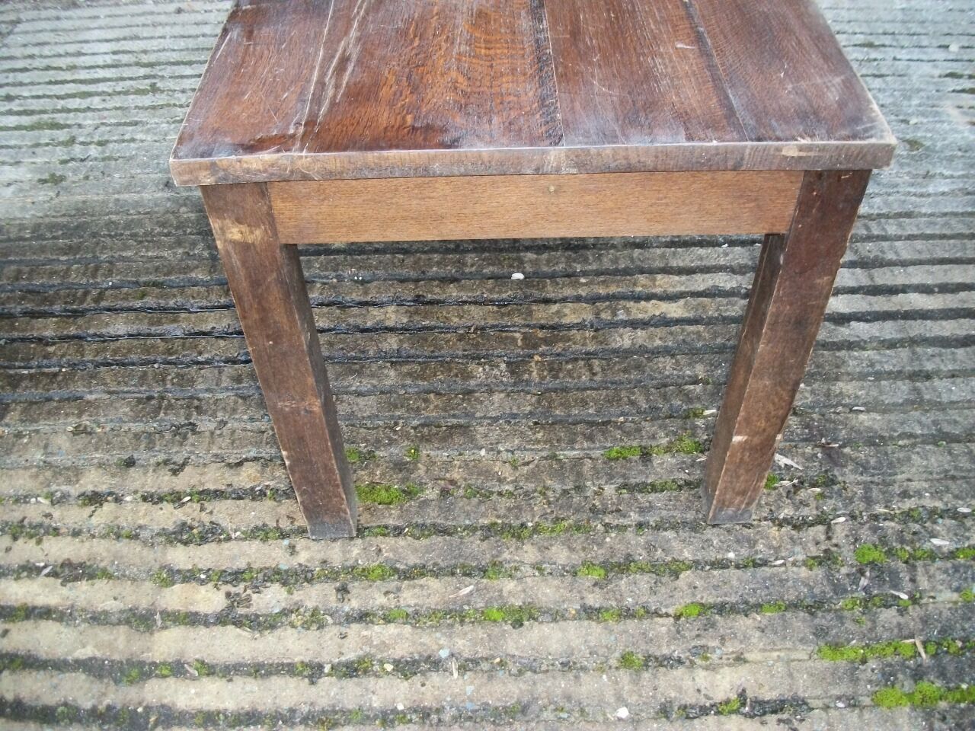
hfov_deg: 56.8
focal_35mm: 32
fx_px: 901
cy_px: 366
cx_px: 488
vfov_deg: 44.2
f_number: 2.9
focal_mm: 5.7
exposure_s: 1/30
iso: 250
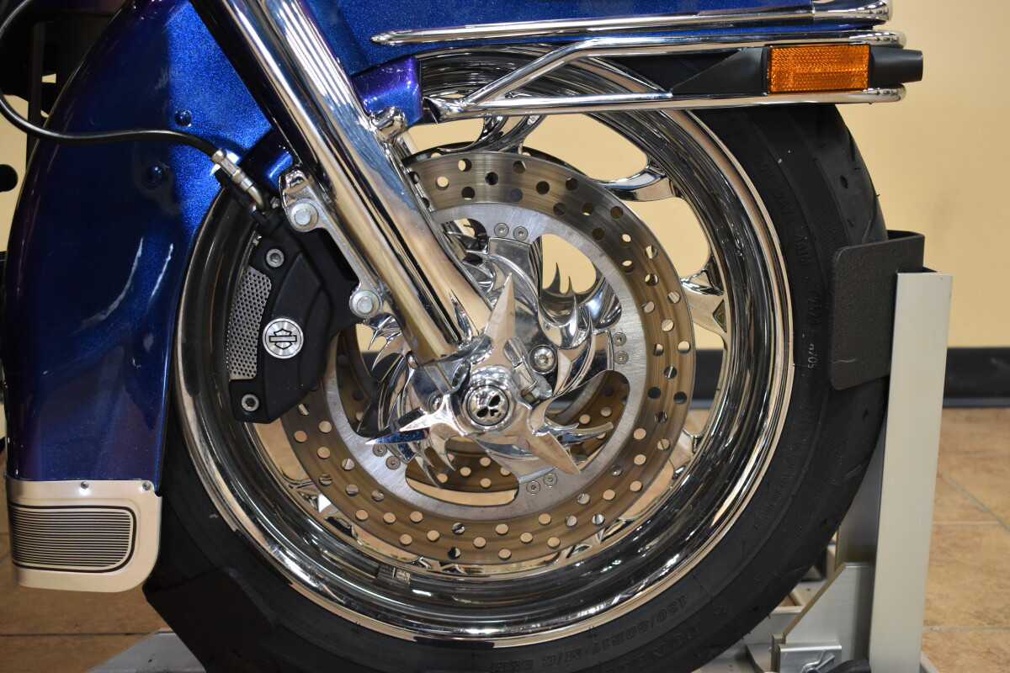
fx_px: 1220
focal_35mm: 44
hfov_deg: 45.0
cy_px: 336
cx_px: 505
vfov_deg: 30.8
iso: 1250
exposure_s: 1/60
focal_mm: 29
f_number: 4.2
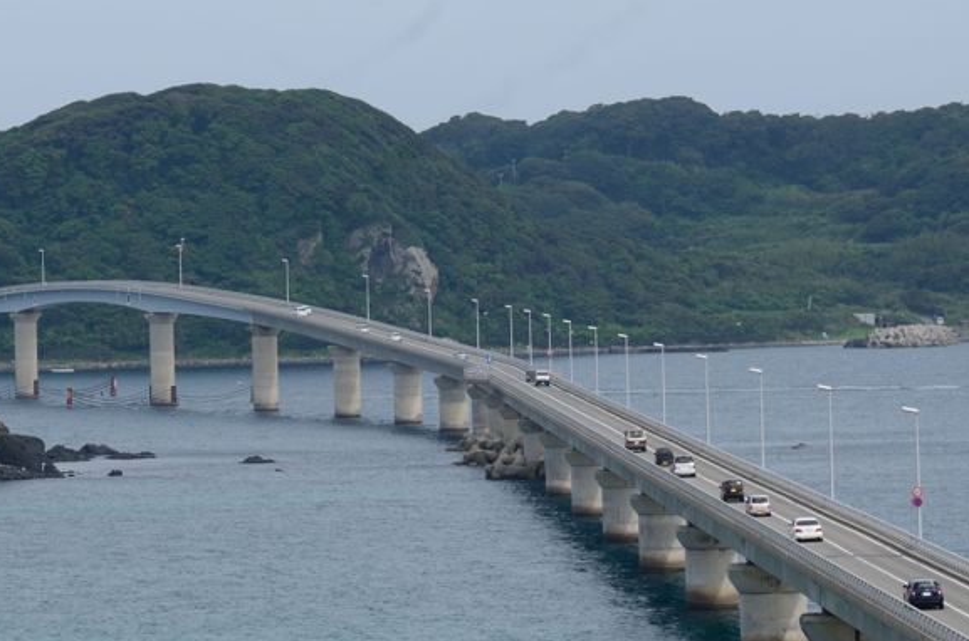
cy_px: 216
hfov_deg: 9.0
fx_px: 6150
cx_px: 275
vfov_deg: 6.0
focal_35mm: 229
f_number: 13
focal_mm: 86
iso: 100
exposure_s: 1/125
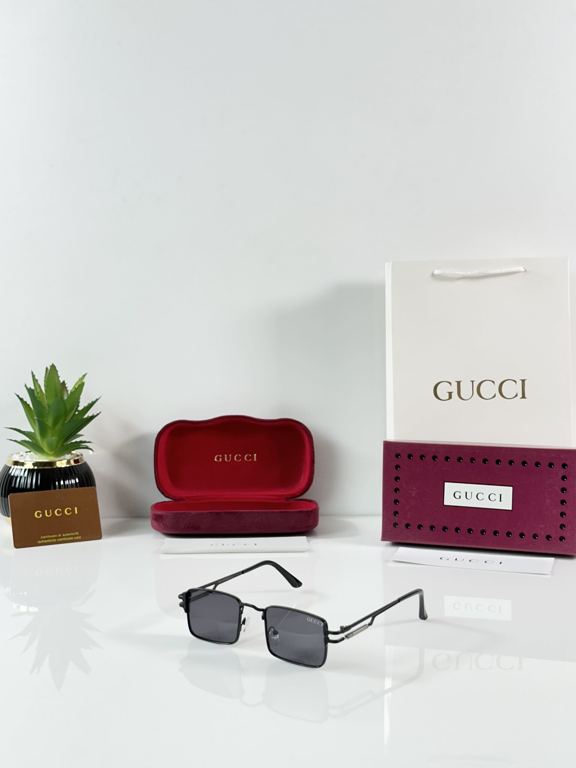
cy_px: 384
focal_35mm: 48
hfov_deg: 30.3
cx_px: 288
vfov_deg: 39.7
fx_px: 1065
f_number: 1.78
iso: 80
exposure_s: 1/100
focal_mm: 6.86
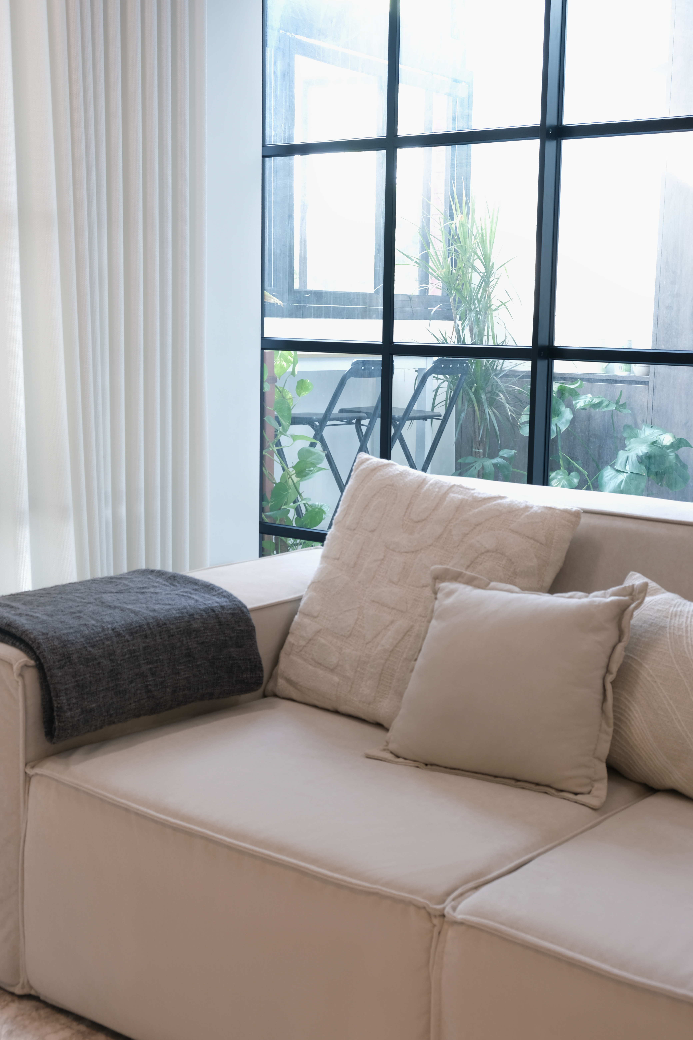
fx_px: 1299
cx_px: 346
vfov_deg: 43.6
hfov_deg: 29.9
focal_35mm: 45
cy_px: 520
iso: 100
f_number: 8
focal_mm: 30.2
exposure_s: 1/1.6
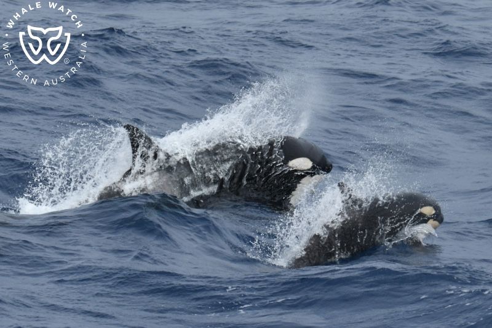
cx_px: 246
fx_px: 2186
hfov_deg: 12.8
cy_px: 164
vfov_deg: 8.6
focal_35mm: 160
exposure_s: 1/8000
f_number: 5.6
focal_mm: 160
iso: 900
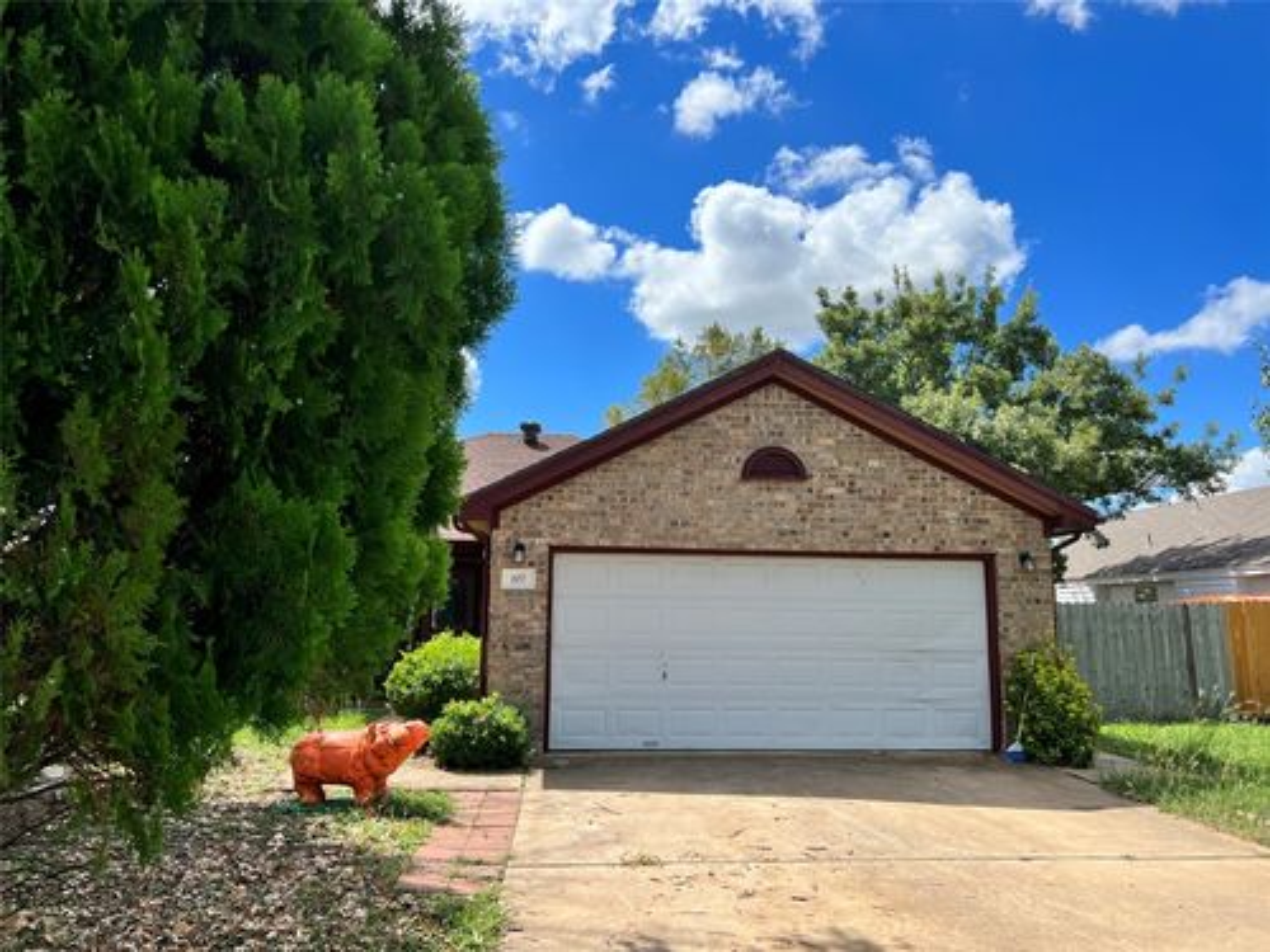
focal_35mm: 26
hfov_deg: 67.3
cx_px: 635
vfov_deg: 53.1
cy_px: 476
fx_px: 954
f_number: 1.5
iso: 50
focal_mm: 5.7
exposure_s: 1/3571
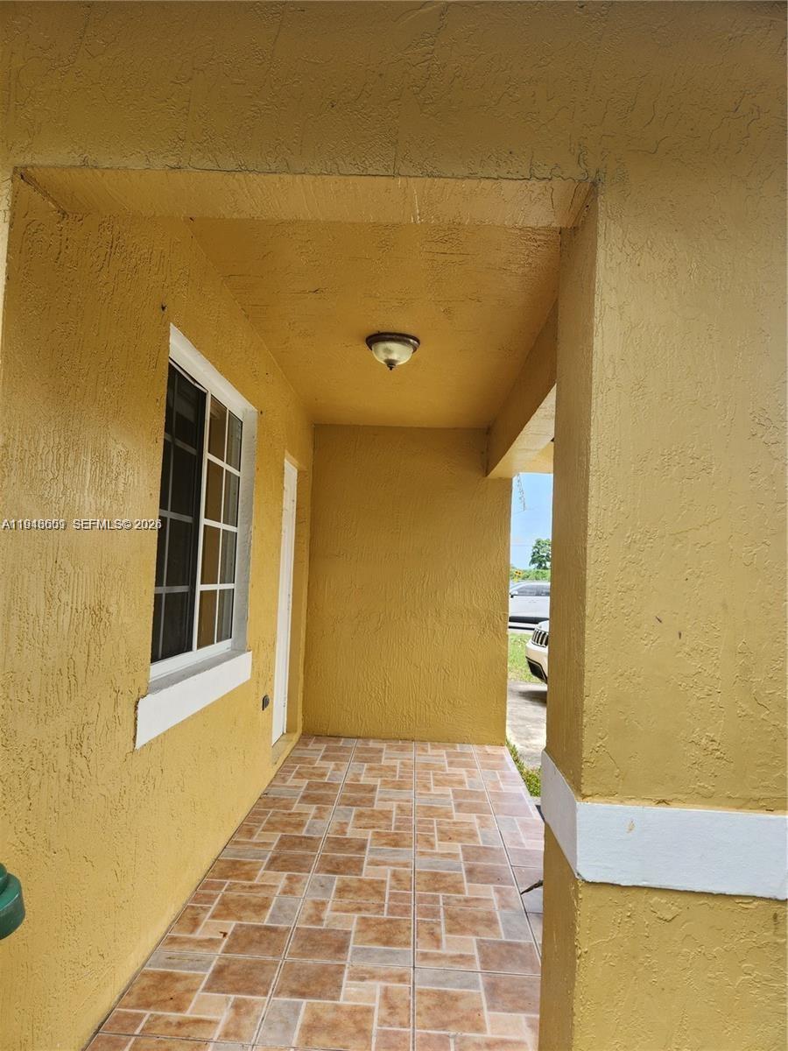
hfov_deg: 58.9
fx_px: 698
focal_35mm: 23
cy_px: 526
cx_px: 394
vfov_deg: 73.9
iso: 20
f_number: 1.8
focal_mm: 5.4
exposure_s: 1/317
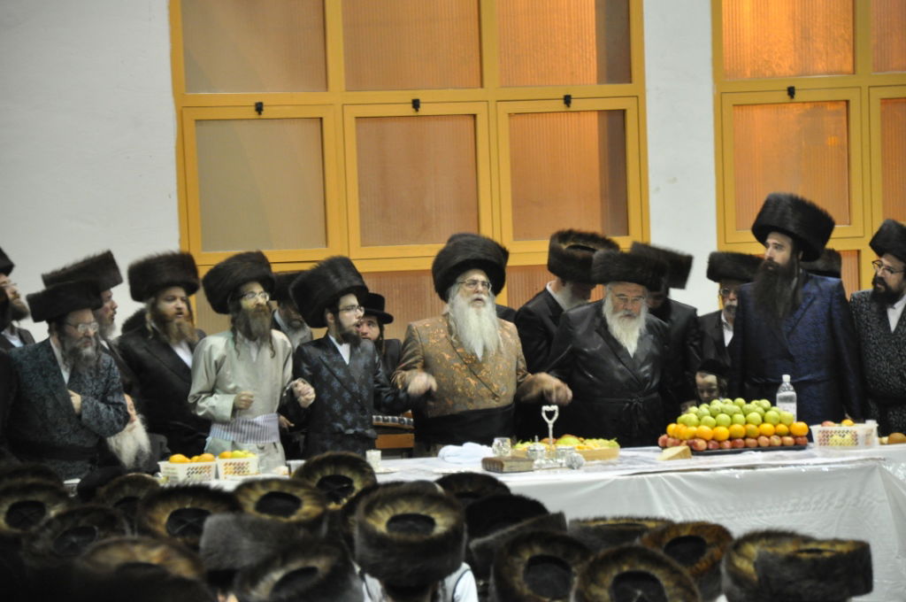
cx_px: 453
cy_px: 301
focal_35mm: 158
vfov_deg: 8.7
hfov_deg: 13.1
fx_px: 3959
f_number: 5.6
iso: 1600
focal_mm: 105
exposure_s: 1/25
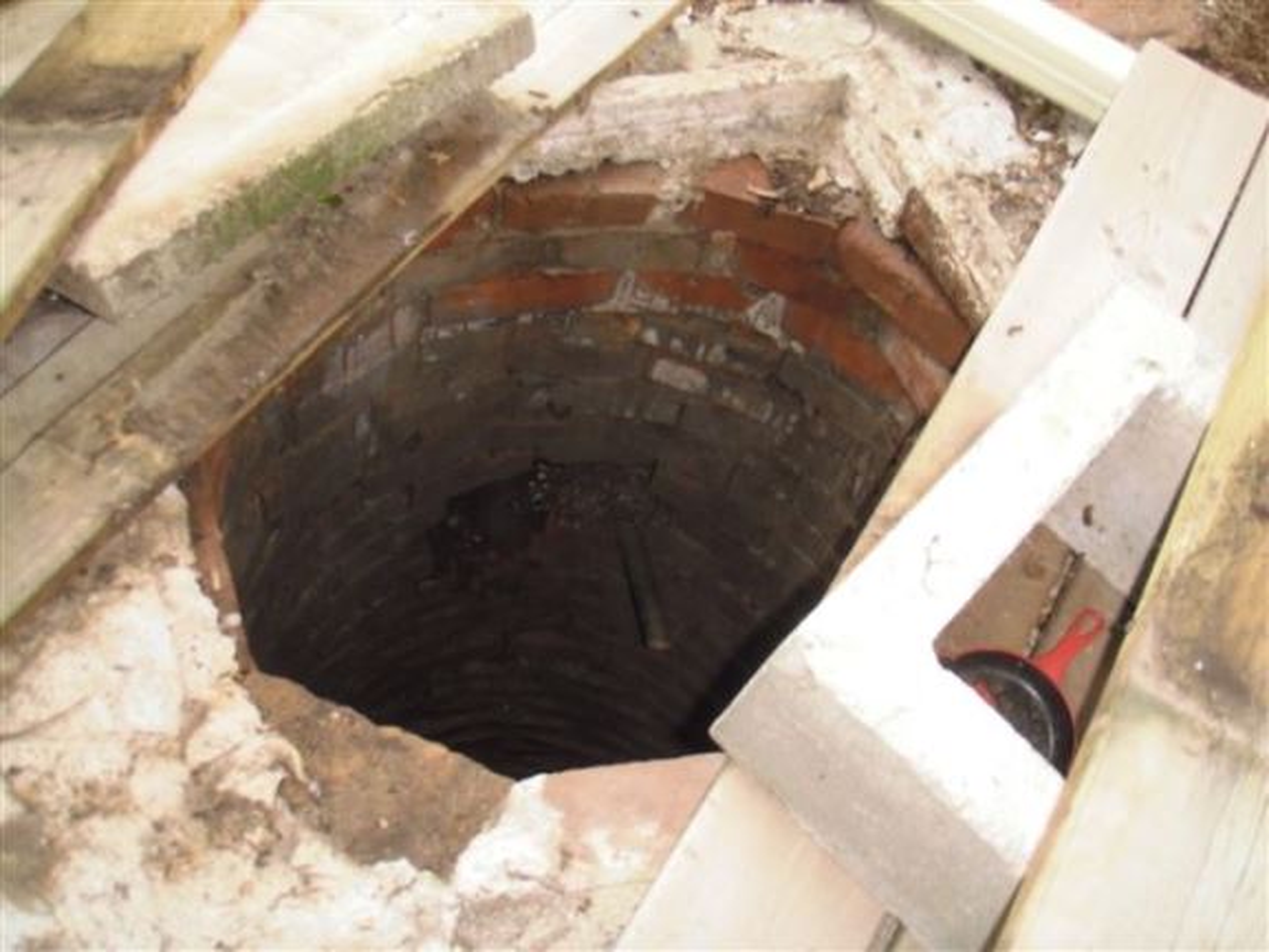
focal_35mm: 38
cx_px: 634
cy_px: 476
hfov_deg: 49.0
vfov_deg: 37.7
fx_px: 1393
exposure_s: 1/40
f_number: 3.5
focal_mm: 6.7
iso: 100
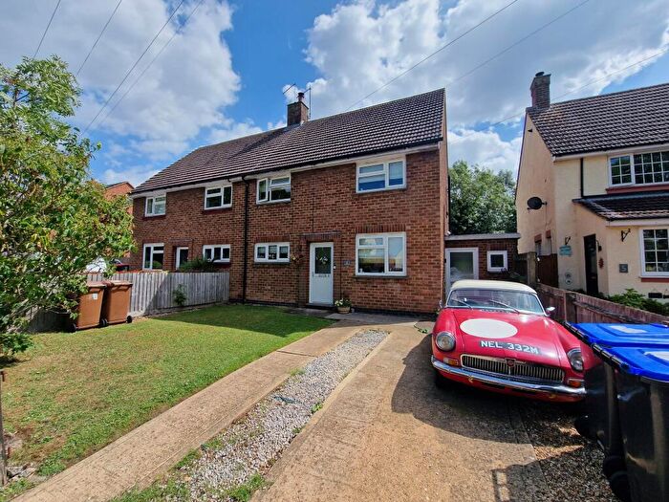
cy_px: 251
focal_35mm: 13
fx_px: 251
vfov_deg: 89.9
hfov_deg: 106.2
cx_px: 334
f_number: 2.2
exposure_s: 1/2544
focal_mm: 2.2
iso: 50
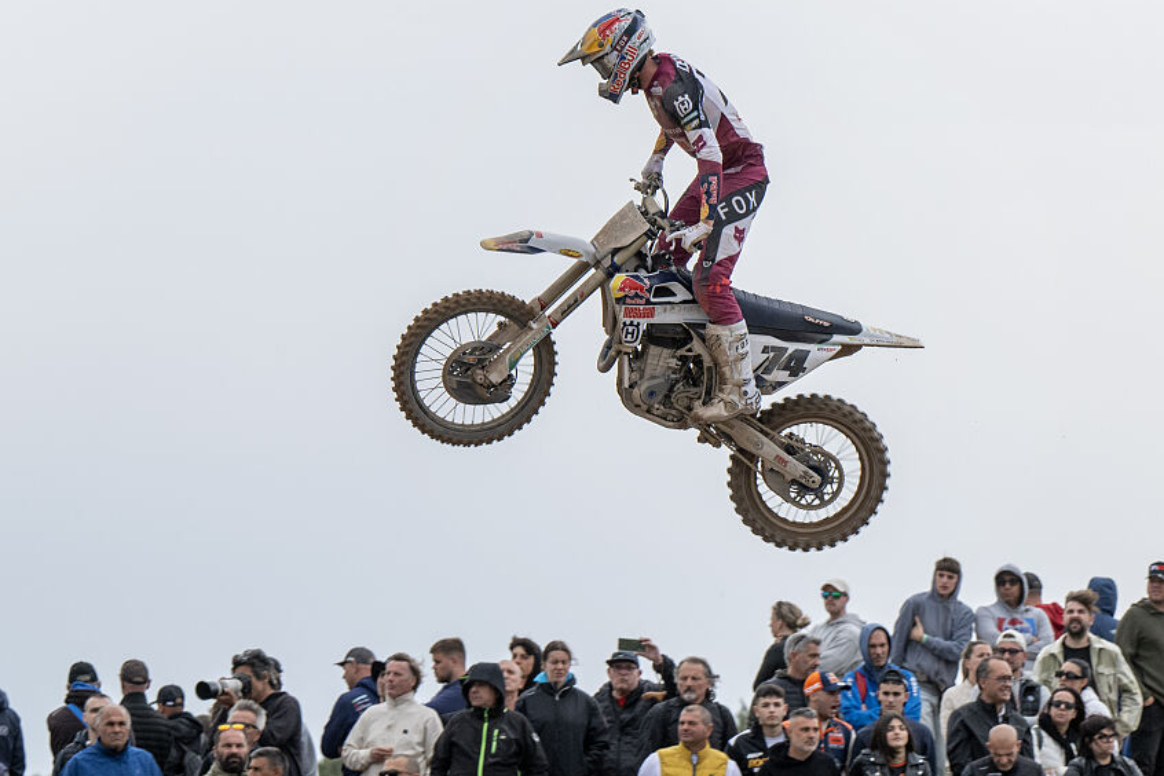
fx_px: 8471
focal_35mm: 262
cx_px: 805
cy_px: 359
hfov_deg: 7.9
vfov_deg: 5.2
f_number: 5
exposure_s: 1/1250
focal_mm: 125
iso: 400
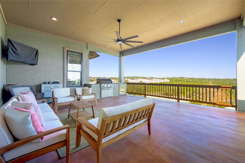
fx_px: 95
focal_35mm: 14
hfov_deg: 104.3
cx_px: 122
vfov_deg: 81.2
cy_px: 82
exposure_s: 1/20
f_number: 8
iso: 1250
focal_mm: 14
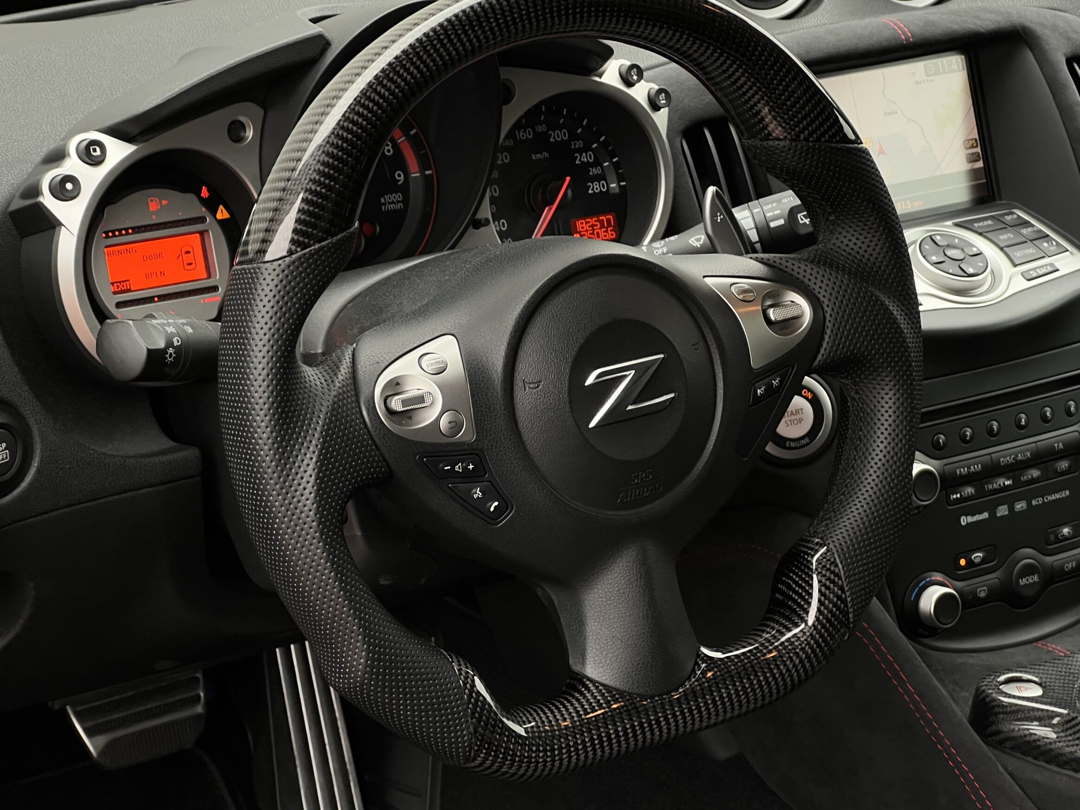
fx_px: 2652
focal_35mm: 85
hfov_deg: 23.0
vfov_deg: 17.4
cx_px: 495
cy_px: 378
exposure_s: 1/99
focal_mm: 9
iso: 125
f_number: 2.8
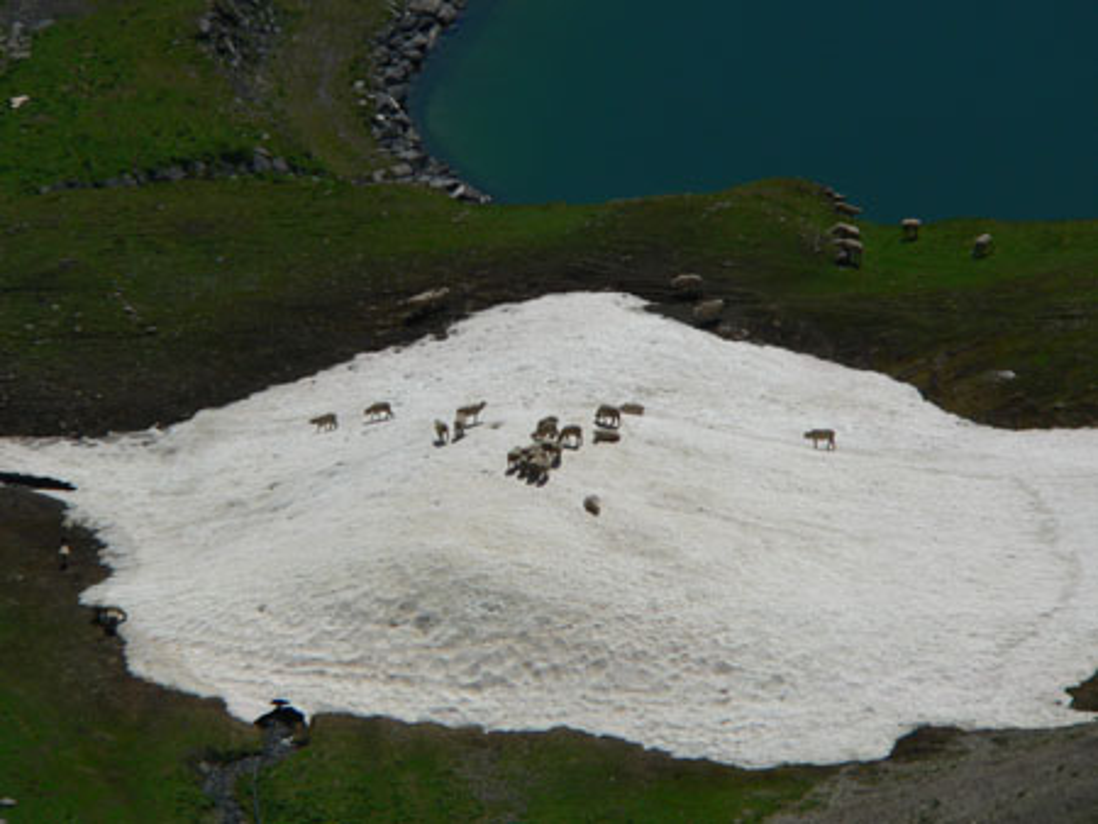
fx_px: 13710
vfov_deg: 3.4
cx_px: 549
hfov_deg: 4.6
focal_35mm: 432
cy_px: 412
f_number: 5.6
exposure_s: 1/1300
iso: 80
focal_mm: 72
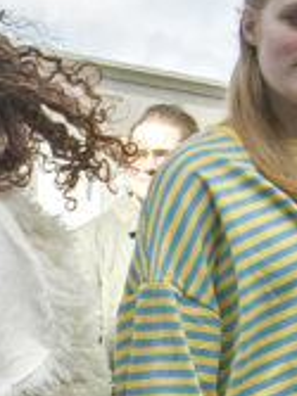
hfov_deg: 8.2
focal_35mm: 177
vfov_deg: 11.0
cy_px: 490
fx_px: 2027
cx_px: -154
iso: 500
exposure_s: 1/500
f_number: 11
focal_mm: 30
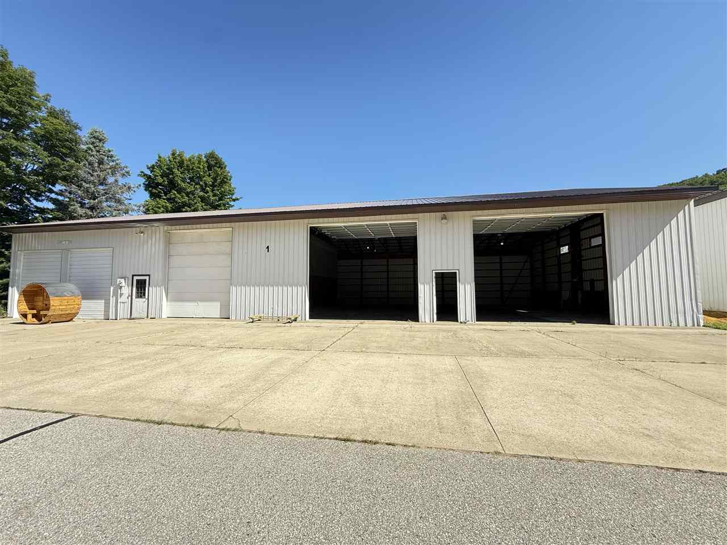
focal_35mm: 14
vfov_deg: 85.7
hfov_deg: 102.1
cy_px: 272
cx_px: 364
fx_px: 294
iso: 64
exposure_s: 1/709
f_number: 2.2
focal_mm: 2.22
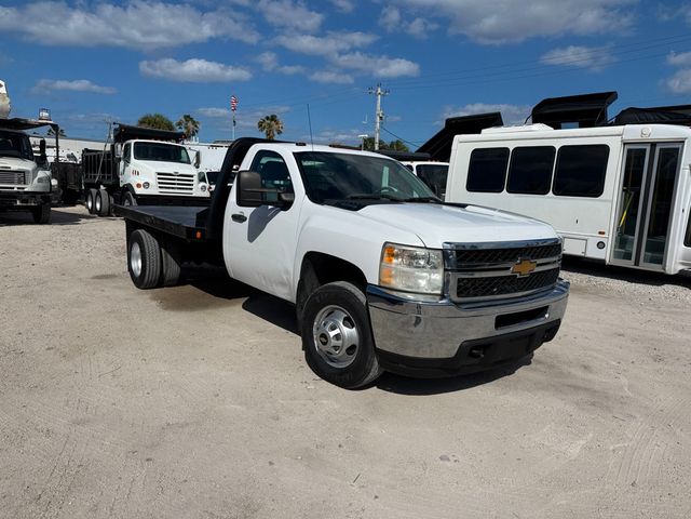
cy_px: 260
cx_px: 346
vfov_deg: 56.8
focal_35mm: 24
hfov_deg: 71.6
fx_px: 479
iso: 80
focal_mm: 6.76
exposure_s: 1/14286
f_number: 1.78
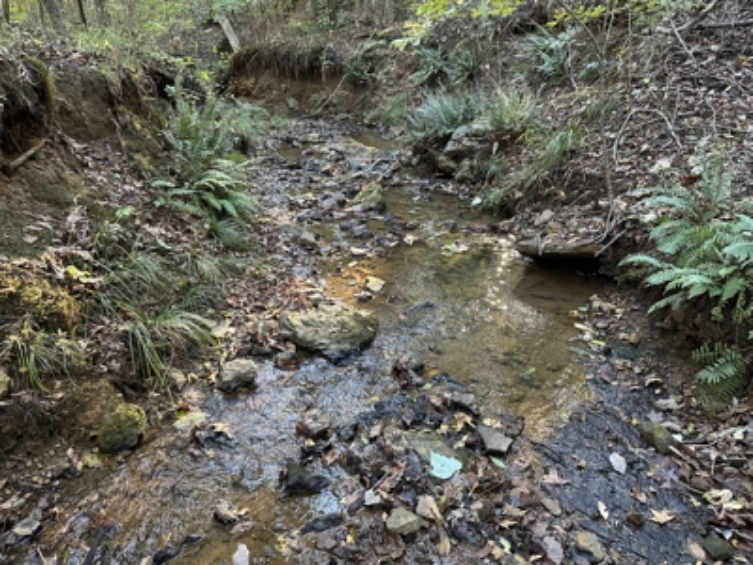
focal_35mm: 24
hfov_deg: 71.6
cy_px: 282
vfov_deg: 56.8
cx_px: 376
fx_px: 522
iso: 400
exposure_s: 1/60
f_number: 1.78
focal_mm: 6.86
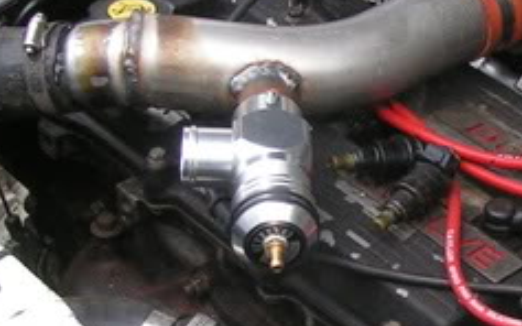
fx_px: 1934
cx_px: 425
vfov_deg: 9.6
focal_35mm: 136
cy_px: 154
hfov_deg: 15.3
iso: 50
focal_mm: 5.8
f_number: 5.6
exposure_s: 1/200
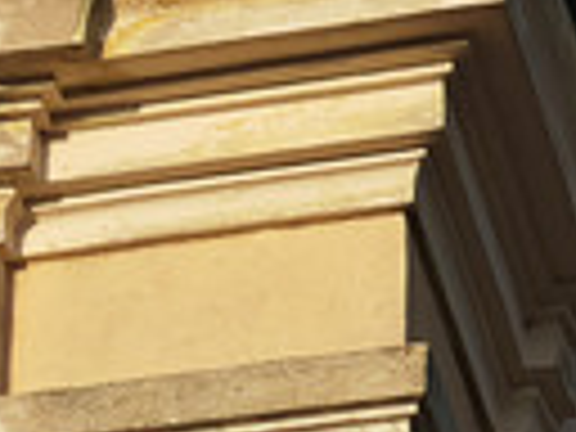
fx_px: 17488
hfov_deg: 1.9
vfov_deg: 1.4
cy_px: 290
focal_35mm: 1051
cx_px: -459
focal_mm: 14.92
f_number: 3
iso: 50
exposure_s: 1/360
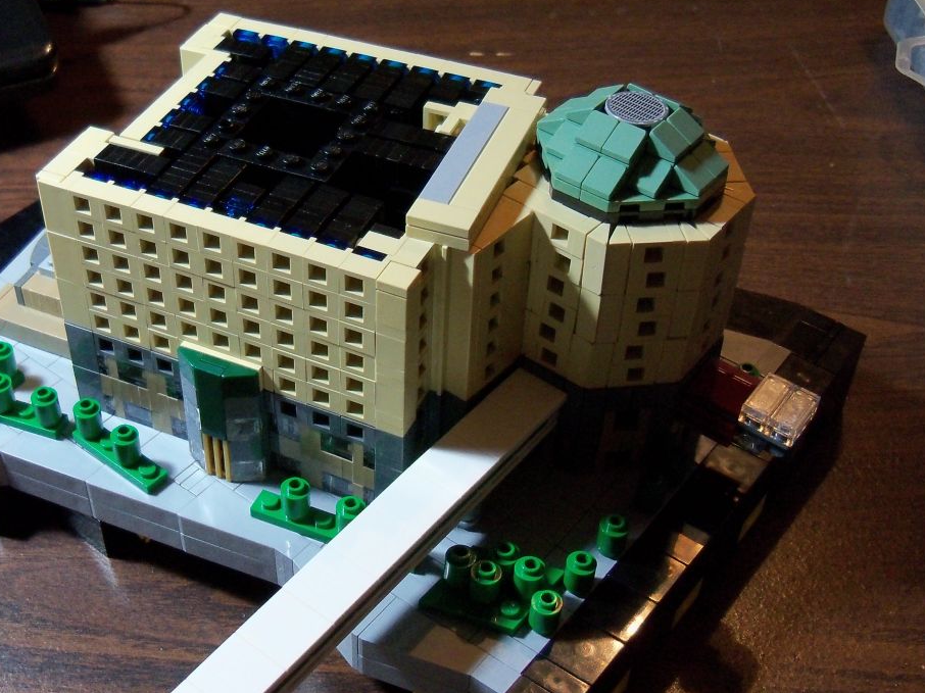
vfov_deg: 30.8
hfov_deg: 40.2
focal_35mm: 47
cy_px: 426
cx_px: 351
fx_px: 1256
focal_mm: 6.2
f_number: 3.5
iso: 400
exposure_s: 1/40
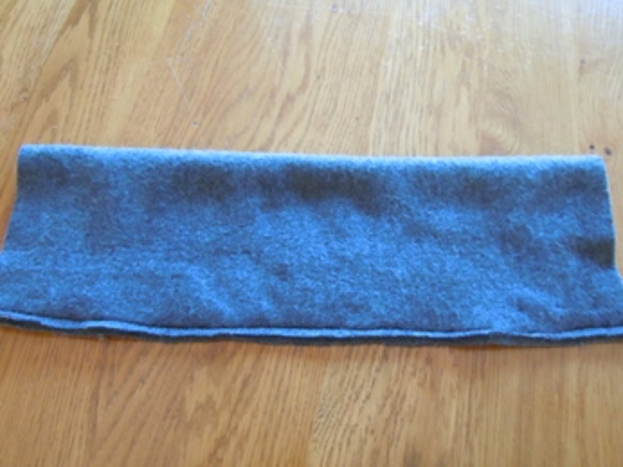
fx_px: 540
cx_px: 312
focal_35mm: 30
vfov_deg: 46.7
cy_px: 234
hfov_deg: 60.0
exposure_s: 1/6
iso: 800
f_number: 3.5
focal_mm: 5.4
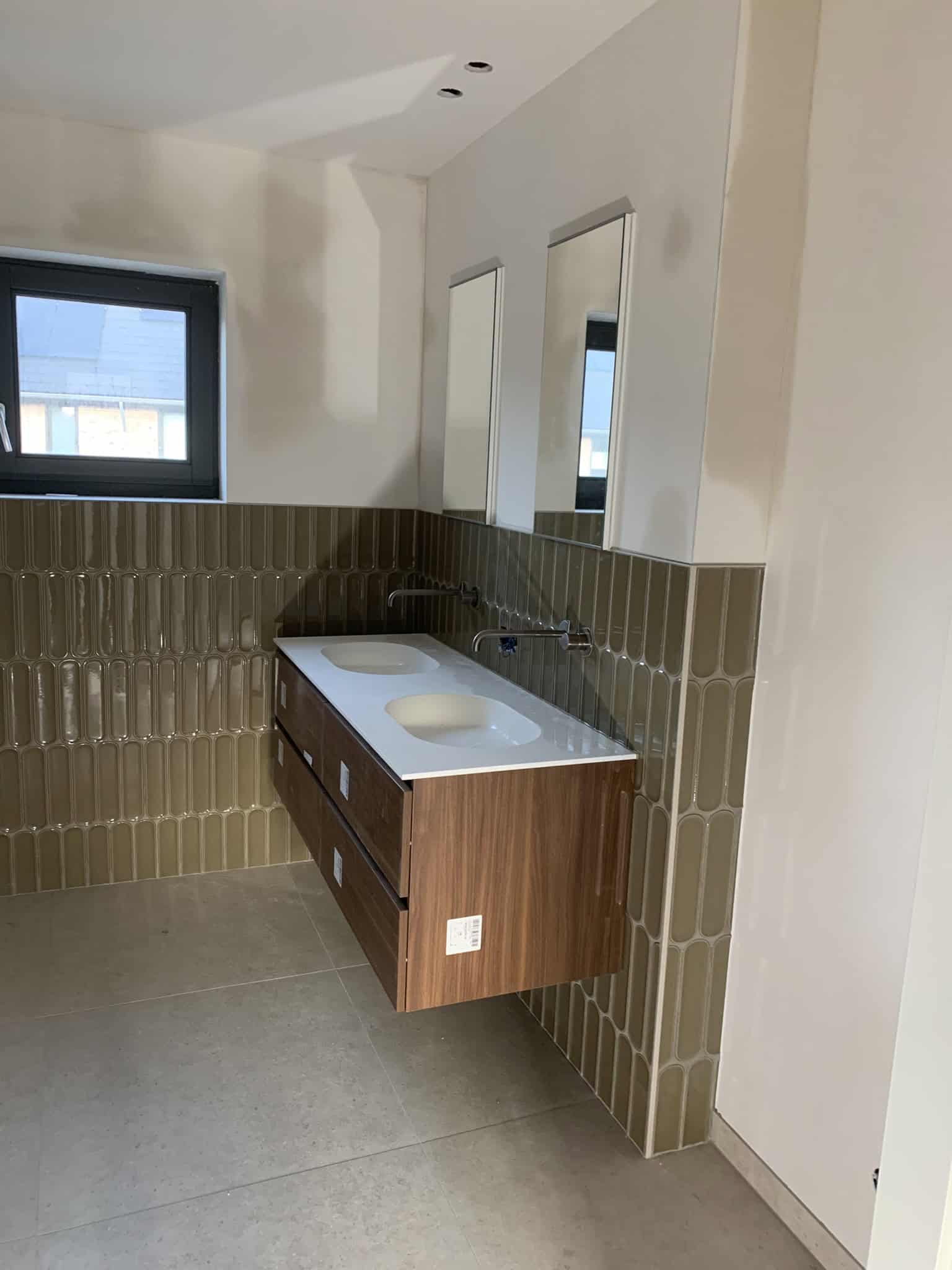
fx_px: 953
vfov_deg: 67.3
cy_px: 635
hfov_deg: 53.1
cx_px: 476
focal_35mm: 26
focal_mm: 4.2
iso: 200
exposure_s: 1/60
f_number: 1.8
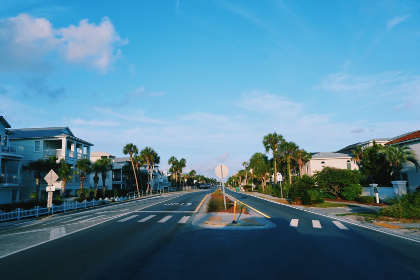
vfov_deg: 53.1
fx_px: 280
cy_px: 140
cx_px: 210
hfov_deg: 73.7
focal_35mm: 24
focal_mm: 16
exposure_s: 1/320
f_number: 6.3
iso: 100
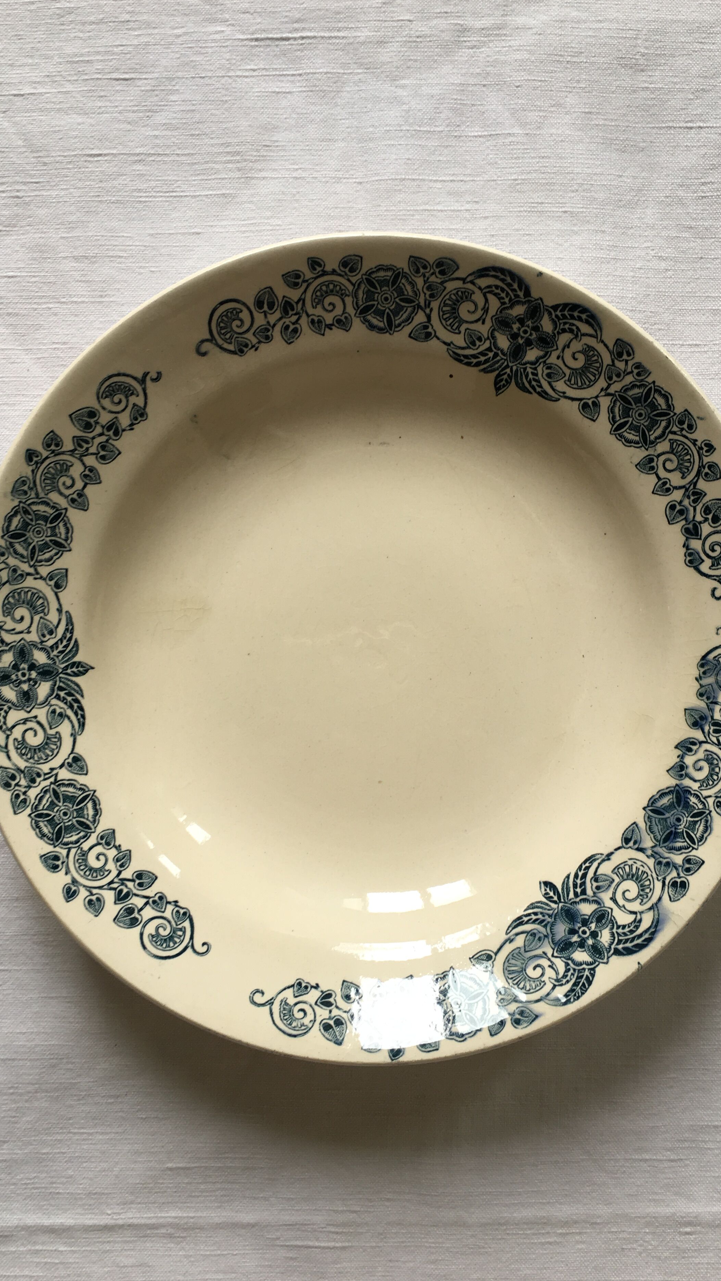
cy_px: 637
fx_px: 1155
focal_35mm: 34
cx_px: 381
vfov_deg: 58.0
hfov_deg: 34.6
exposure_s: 1/50
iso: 25
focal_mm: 4.15
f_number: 2.2
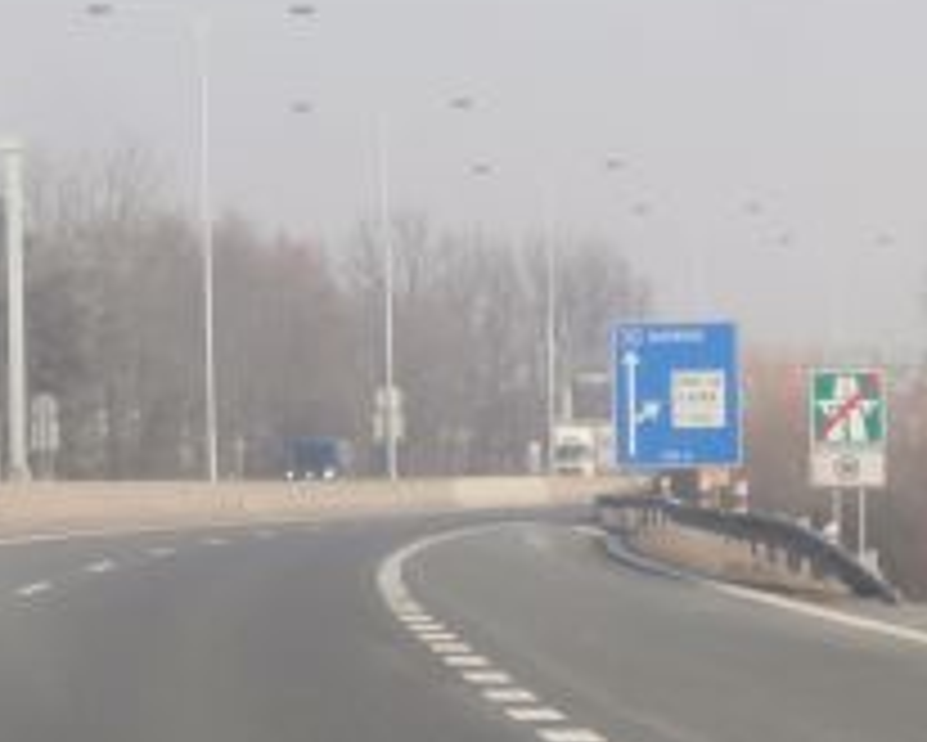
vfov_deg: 5.9
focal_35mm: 261
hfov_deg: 7.4
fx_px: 7164
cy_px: 508
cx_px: 392
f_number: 5
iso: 100
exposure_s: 1/320
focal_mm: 15.16
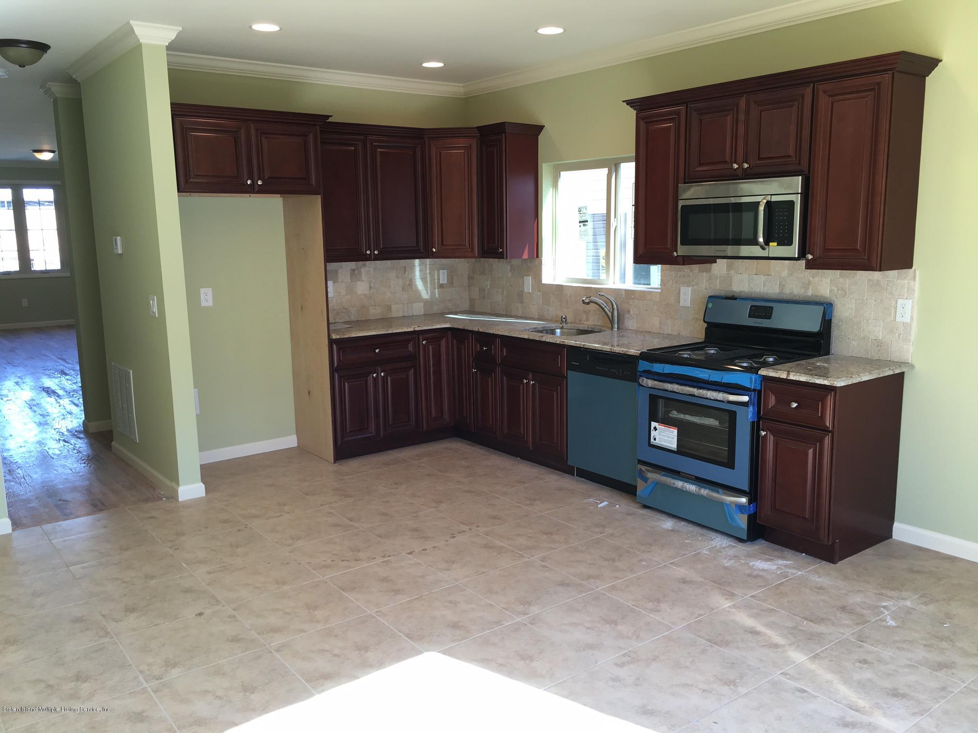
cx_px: 489
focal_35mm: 29
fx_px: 819
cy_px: 366
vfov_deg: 48.2
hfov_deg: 61.7
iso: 32
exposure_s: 1/40
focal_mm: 4.15
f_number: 2.2
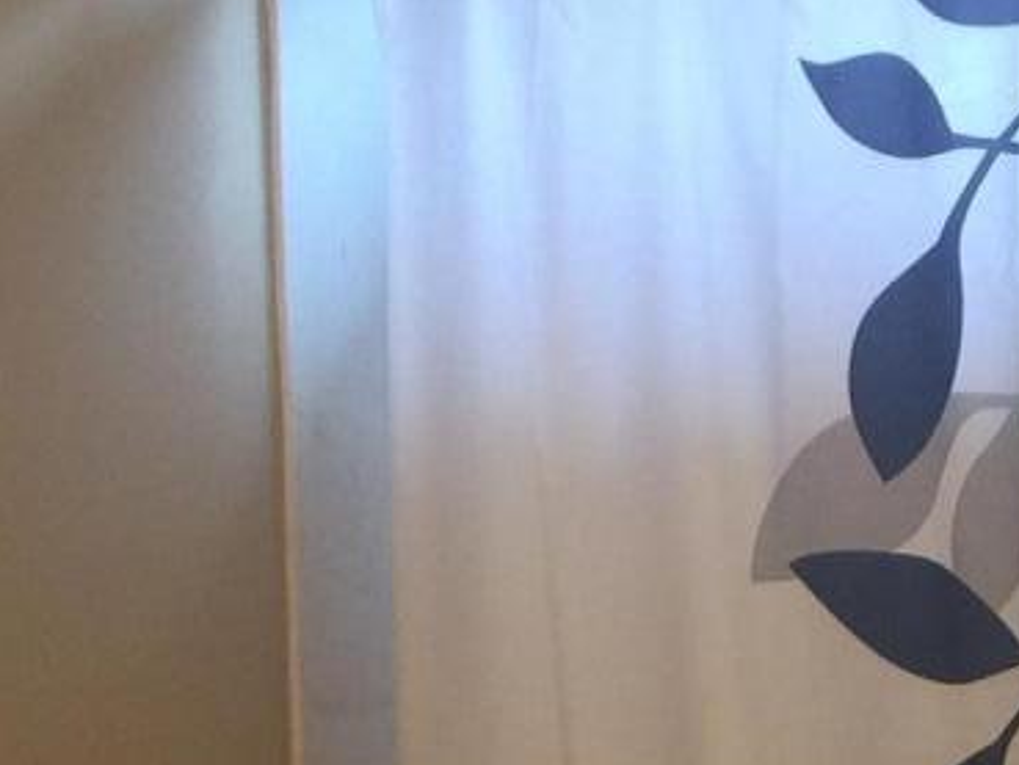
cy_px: 1226
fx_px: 4623
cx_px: 679
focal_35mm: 157
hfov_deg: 12.6
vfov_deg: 9.2
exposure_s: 1/15
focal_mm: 4.15
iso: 40
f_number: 2.2
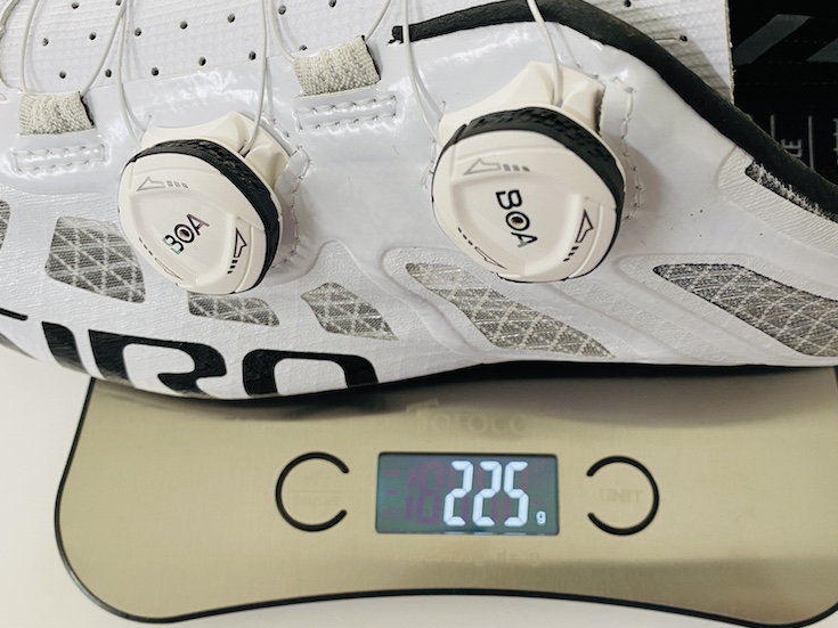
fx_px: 823
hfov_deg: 53.8
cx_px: 469
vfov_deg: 41.7
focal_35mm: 34
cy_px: 356
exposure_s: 1/50
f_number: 1.8
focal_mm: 4.25
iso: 80
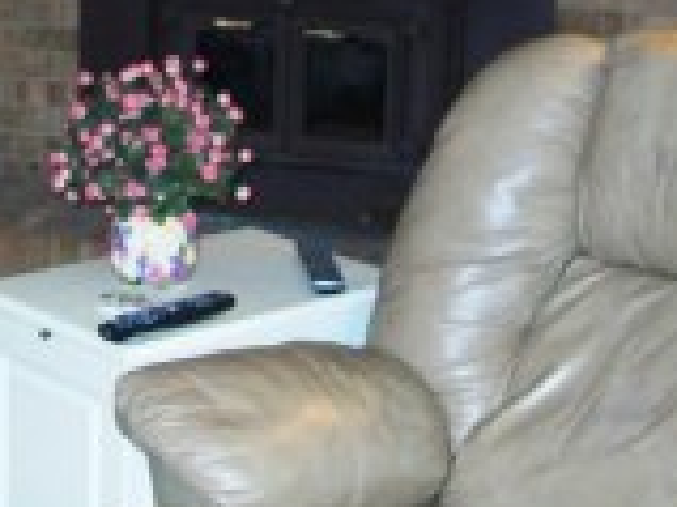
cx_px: 128
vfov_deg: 15.2
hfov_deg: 20.2
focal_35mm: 96
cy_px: 51
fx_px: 1876
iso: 160
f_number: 2.7
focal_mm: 6.1
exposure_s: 1/60
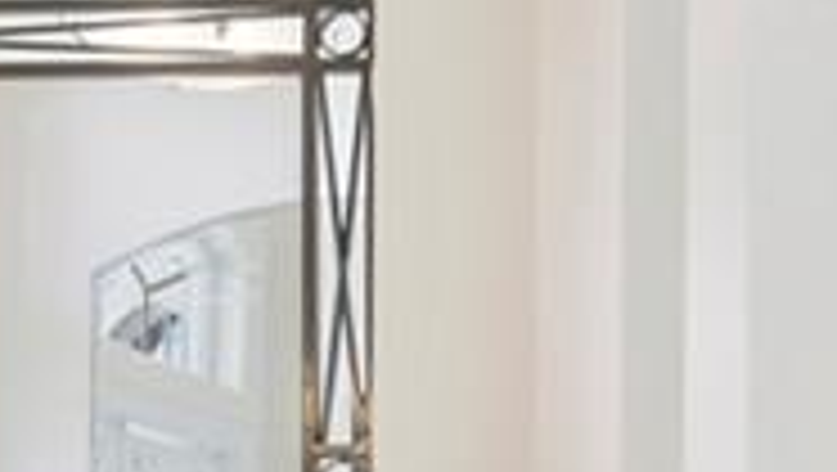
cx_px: 1026
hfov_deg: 21.4
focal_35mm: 92
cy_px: 733
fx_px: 2044
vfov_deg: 12.5
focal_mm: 16
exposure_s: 1/8
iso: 320
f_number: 11
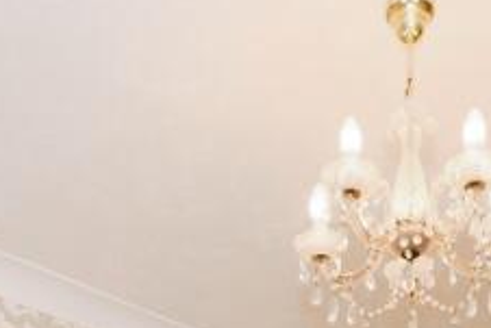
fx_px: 928
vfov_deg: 14.7
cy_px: 733
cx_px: 335
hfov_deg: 29.4
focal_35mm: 68
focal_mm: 10
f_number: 8
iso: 400
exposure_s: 1/50
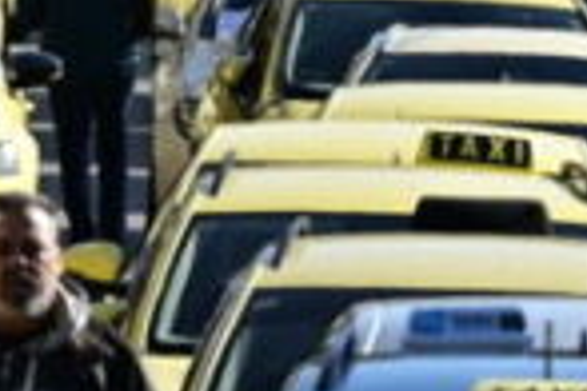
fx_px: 9261
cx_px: 28
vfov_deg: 2.4
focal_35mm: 568
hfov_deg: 3.6
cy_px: 407
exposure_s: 1/1250
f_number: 4
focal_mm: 120
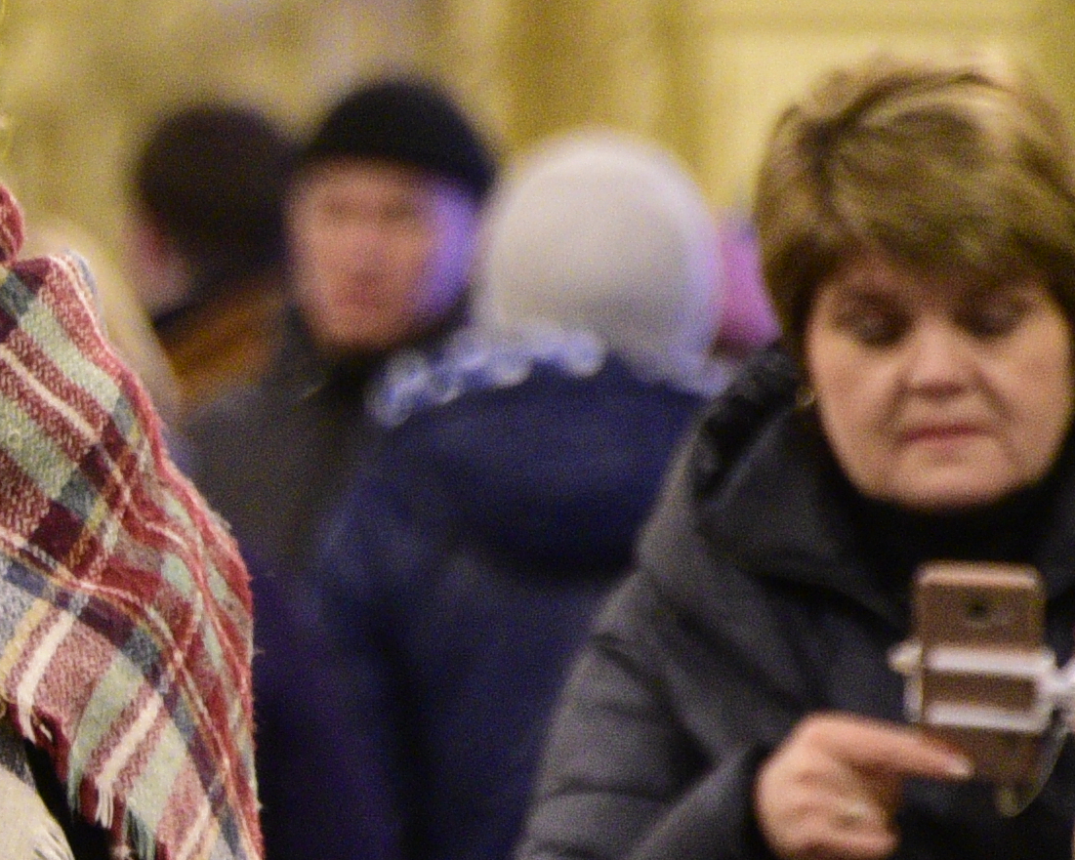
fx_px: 40792
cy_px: 381
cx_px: -1014
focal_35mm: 1282
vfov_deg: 1.2
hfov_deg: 1.5
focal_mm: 250
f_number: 5.6
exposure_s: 1/125
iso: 4000
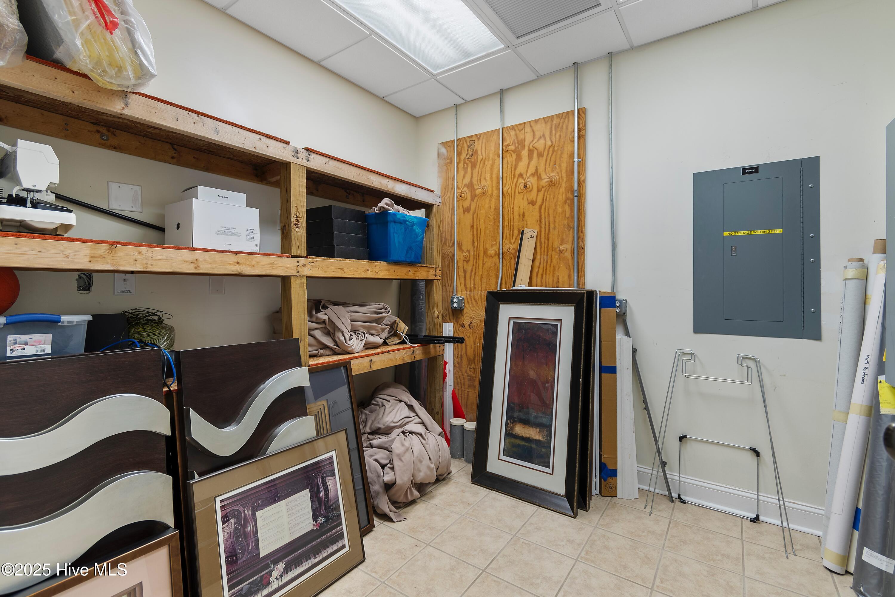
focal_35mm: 15
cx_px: 448
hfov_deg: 100.4
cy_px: 298
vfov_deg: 77.3
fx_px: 373
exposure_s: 1/5
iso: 100
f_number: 4.5
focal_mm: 10
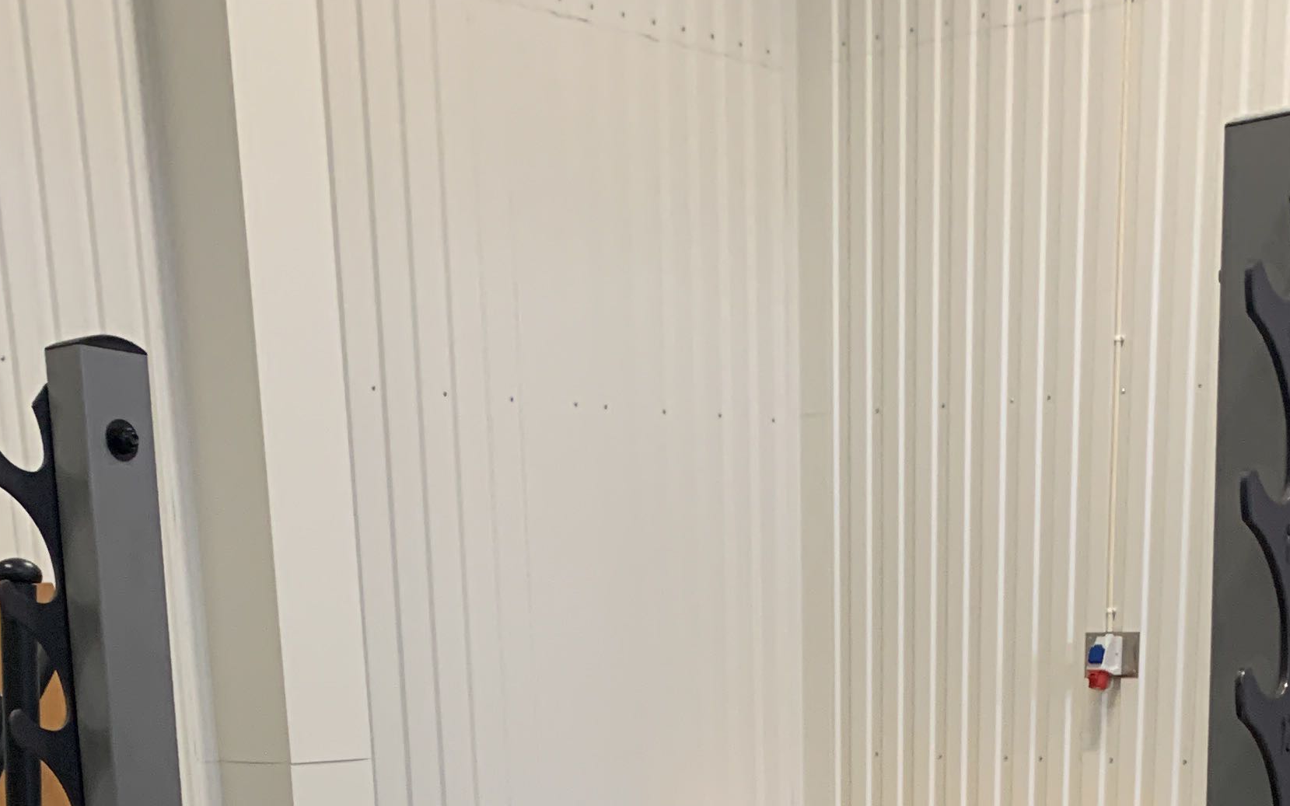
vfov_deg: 16.2
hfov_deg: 30.6
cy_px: 1484
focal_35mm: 67
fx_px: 2356
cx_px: 753
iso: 125
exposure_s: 1/50
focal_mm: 4.25
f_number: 1.8
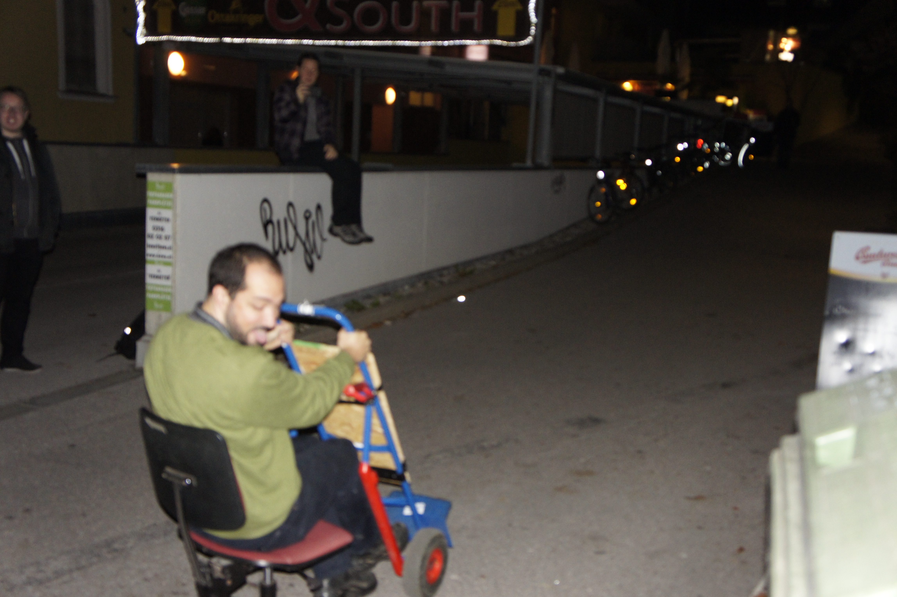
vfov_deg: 33.0
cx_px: 448
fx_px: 1009
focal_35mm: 40
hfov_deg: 48.0
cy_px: 298
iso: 1600
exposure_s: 1/60
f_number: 4
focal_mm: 27
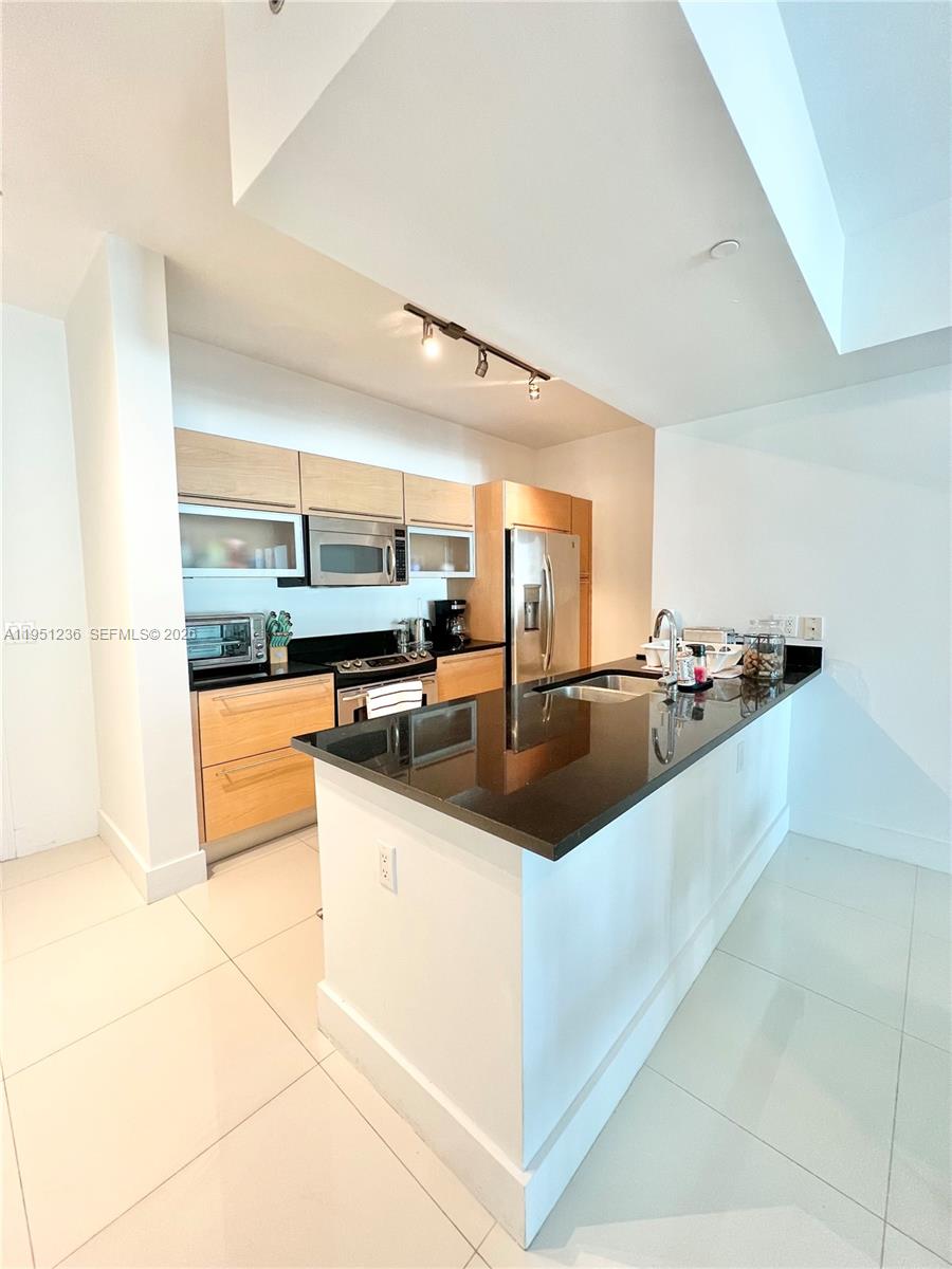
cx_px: 476
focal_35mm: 13
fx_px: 477
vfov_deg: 106.2
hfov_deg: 89.9
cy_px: 634
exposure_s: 1/60
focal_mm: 1.57
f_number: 1.8
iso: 200
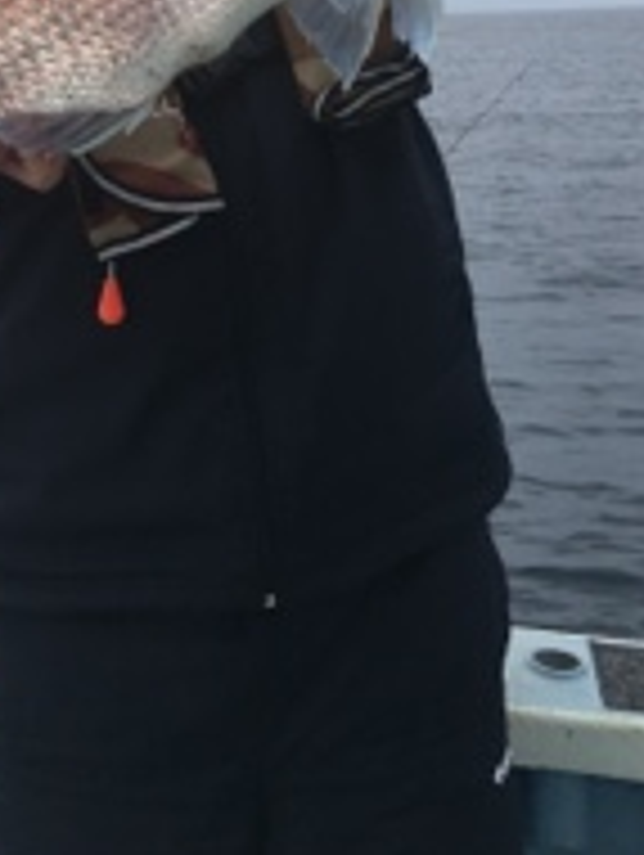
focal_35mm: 61
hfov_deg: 23.3
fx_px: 1510
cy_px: 14
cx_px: 32
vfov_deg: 29.7
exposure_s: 1/384
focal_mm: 4.15
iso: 25
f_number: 2.2
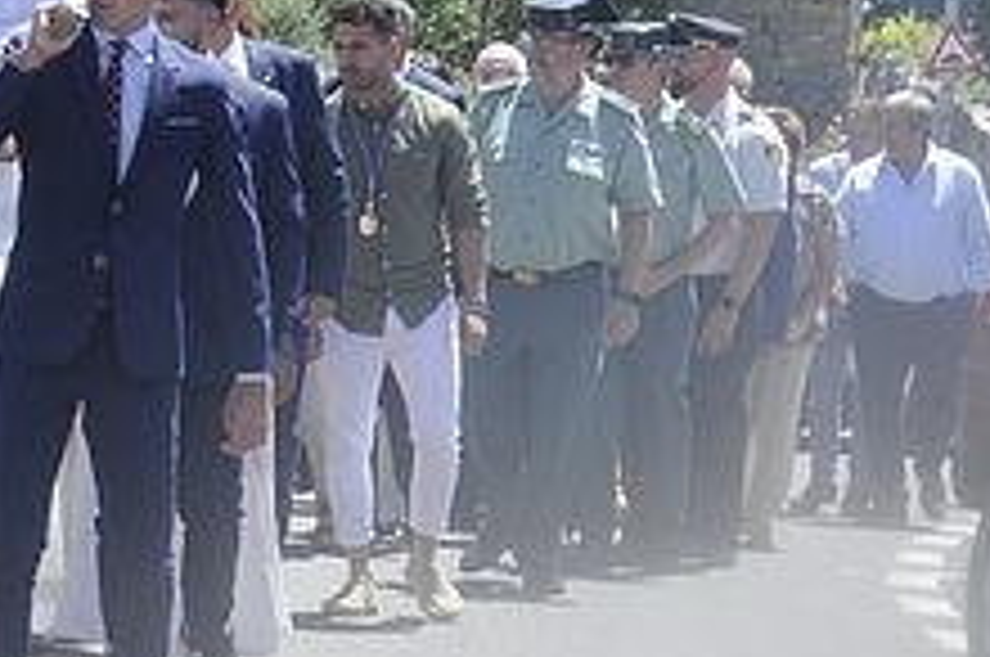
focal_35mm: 243
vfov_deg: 5.6
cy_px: 88
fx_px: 6673
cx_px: -792
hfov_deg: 8.2
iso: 200
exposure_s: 1/125
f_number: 10
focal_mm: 42
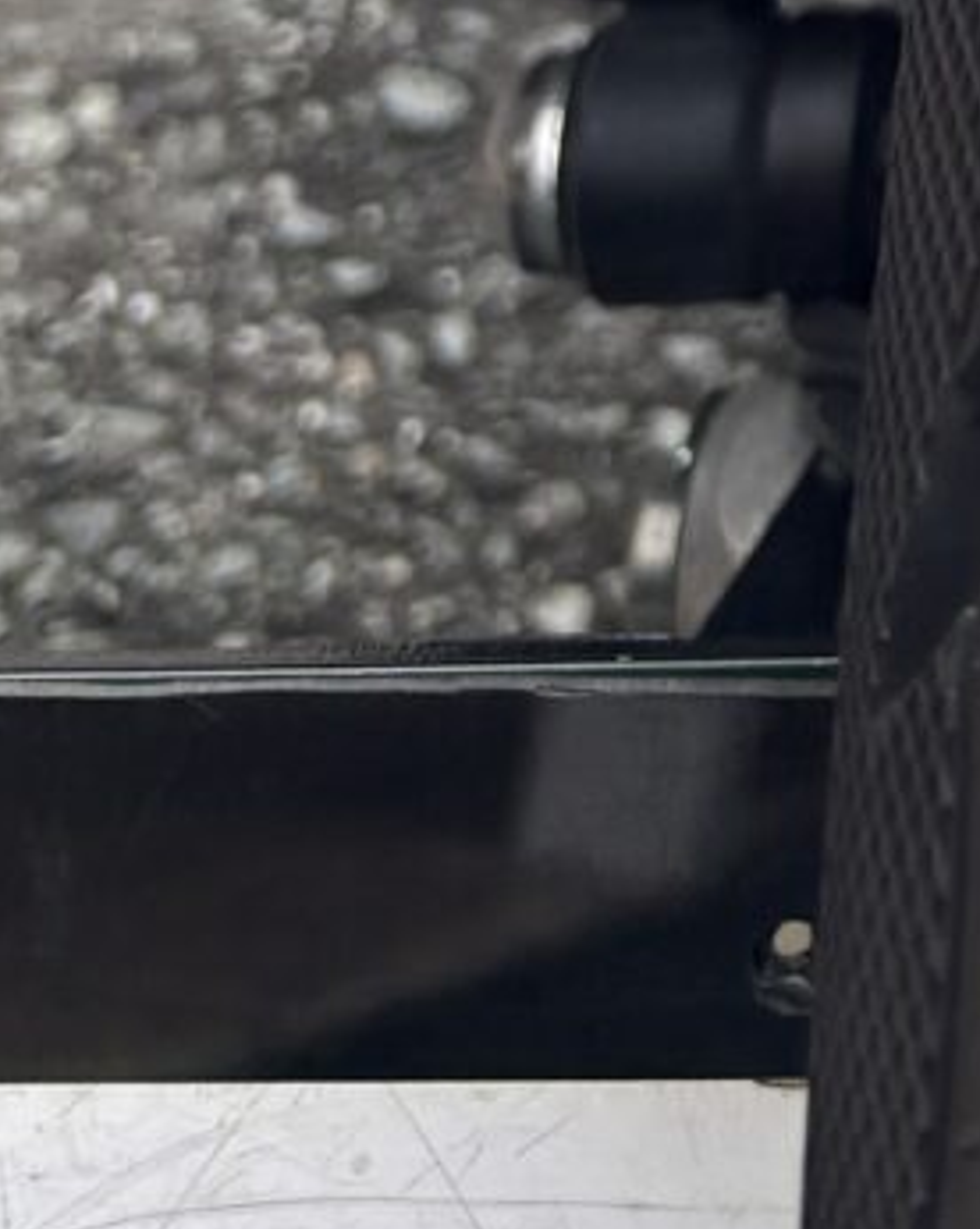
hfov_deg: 9.9
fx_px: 5121
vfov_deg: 10.7
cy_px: -2106
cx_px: 2145
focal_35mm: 141
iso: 50
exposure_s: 1/722
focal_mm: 5.96
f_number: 1.6
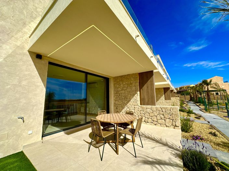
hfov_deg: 102.1
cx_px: 114
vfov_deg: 85.6
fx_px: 93
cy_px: 86
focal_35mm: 14
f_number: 2.2
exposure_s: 1/2053
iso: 40
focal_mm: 2.22
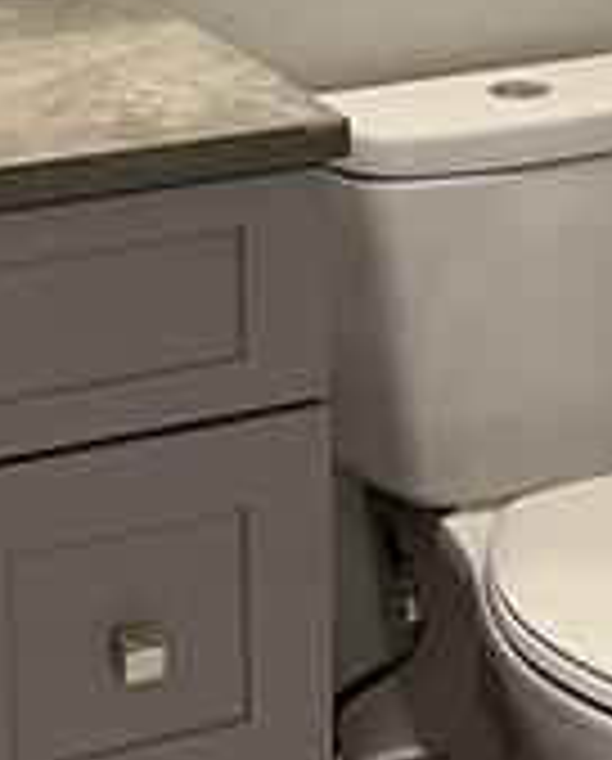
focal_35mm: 115
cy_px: -99
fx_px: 2594
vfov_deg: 16.1
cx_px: 558
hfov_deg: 13.3
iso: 100
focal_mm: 5.7
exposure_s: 1/60
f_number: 1.5
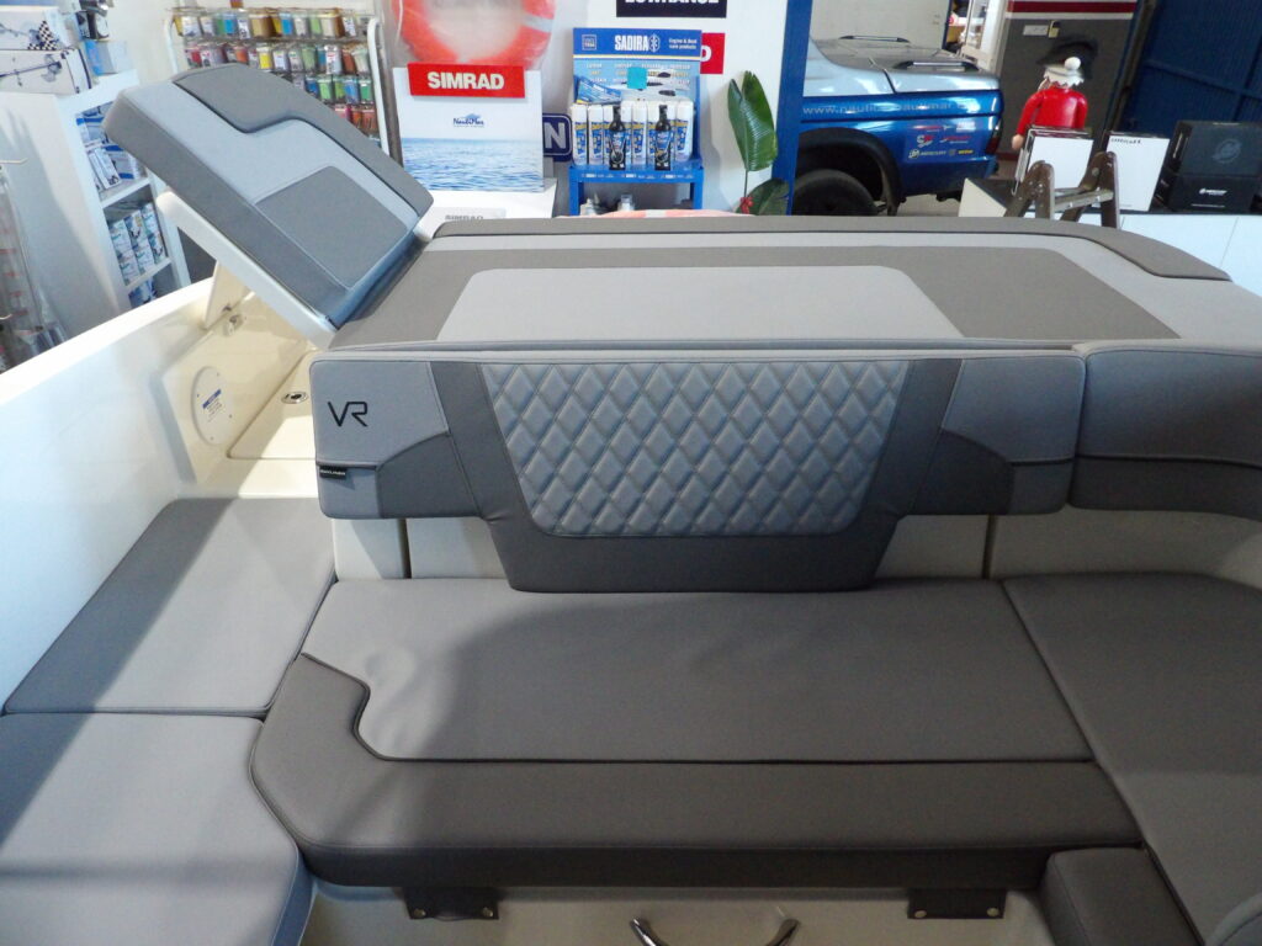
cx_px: 631
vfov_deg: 56.8
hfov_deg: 71.6
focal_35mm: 24
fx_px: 875
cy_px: 473
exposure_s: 1/60
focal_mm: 4.3
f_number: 3.2
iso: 756
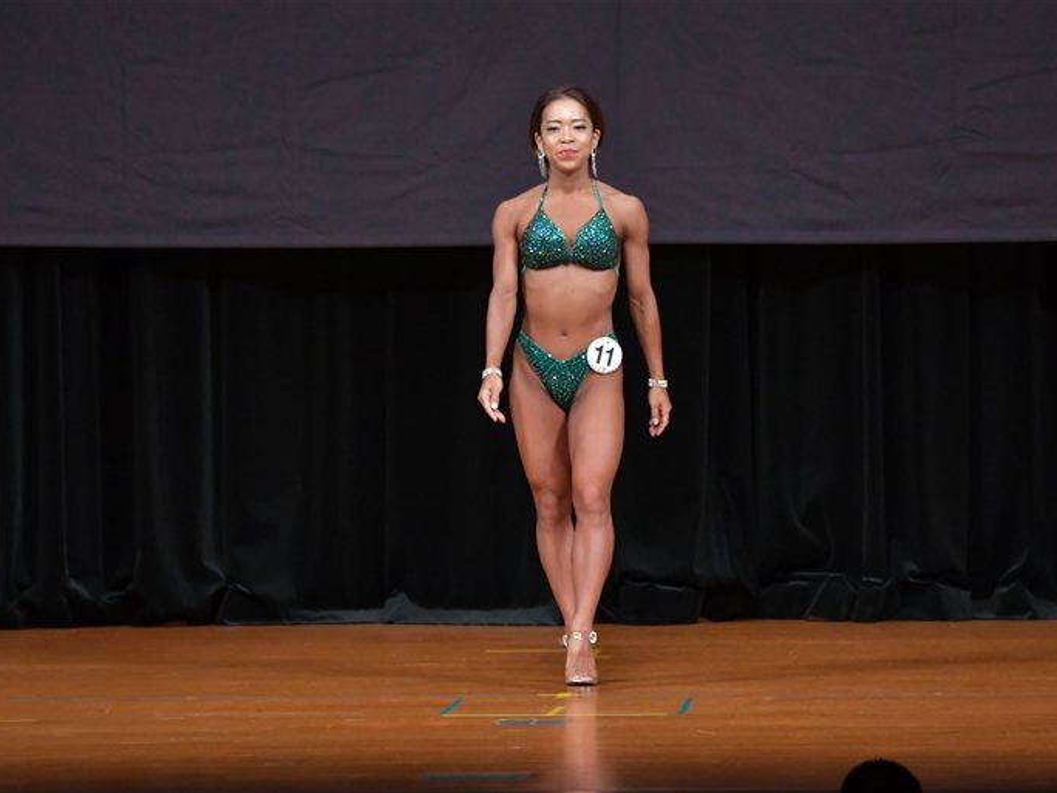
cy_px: 397
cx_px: 582
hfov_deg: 6.7
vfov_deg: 5.1
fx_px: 8977
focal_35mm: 294
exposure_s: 1/400
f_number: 5.6
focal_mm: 180
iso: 4000
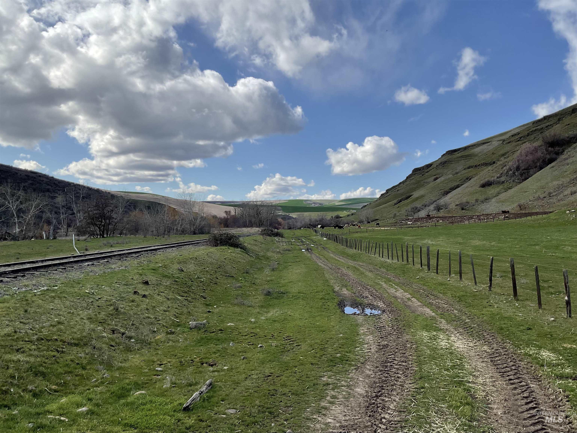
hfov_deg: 61.7
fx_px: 483
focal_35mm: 29
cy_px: 216
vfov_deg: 48.2
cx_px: 288
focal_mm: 3
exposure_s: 1/2227
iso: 16
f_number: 1.8
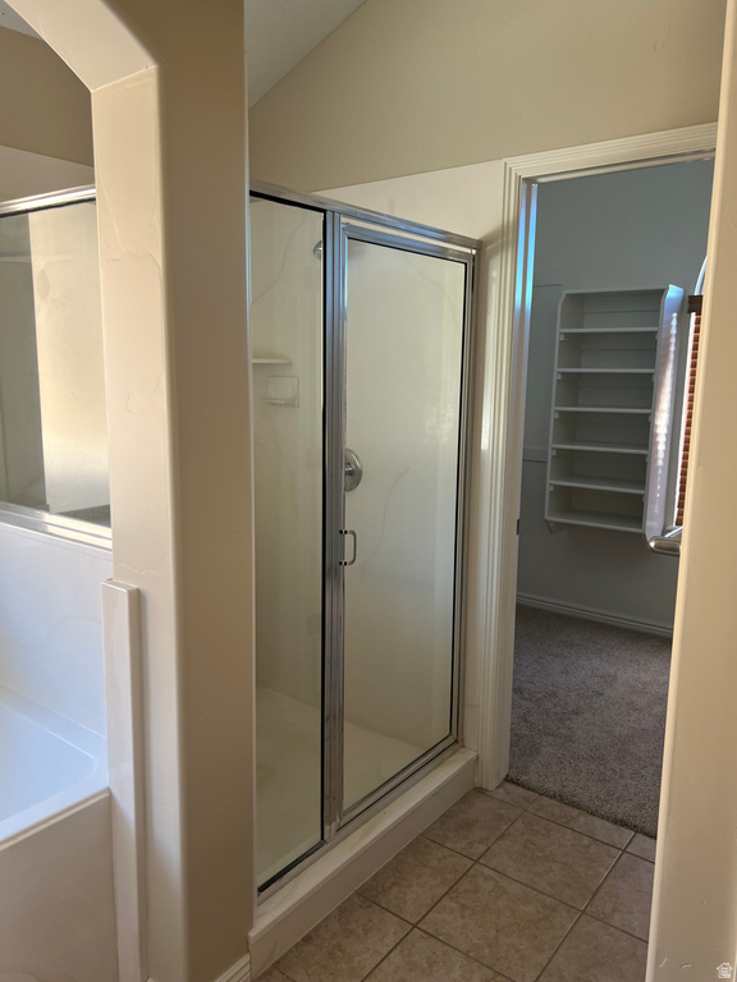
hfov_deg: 53.1
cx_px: 368
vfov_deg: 67.3
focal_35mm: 26
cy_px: 491
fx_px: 738
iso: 80
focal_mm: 5.7
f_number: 1.5
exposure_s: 1/60
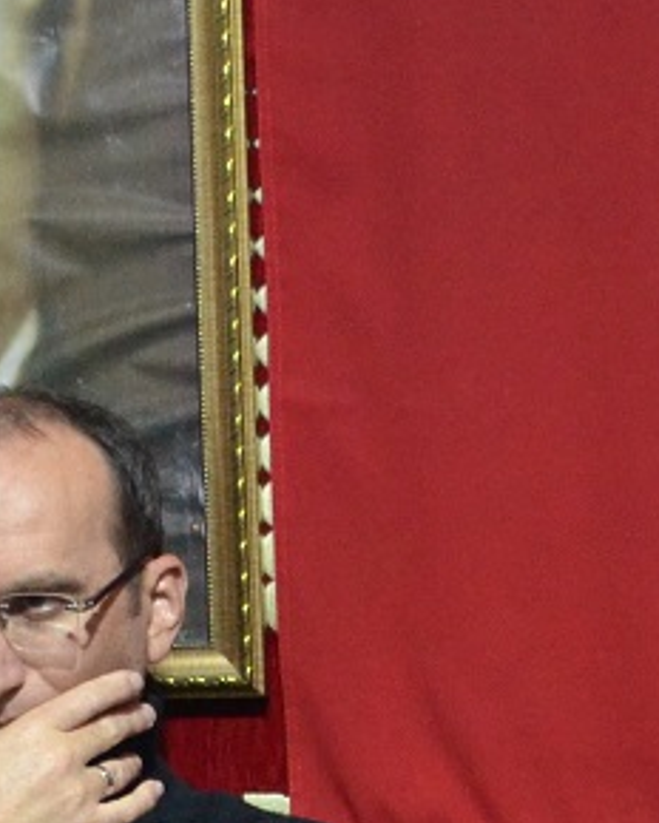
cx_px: 770
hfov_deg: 7.3
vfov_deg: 9.0
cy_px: 1209
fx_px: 5095
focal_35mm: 209
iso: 1400
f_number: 3.8
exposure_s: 1/30
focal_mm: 24
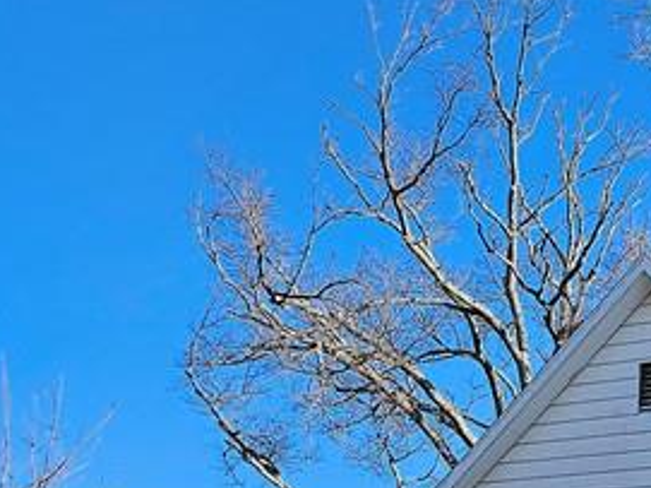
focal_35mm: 87
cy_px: 707
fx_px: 1635
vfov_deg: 15.7
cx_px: 896
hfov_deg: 20.2
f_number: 1.7
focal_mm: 6.3
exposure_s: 1/446
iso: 10
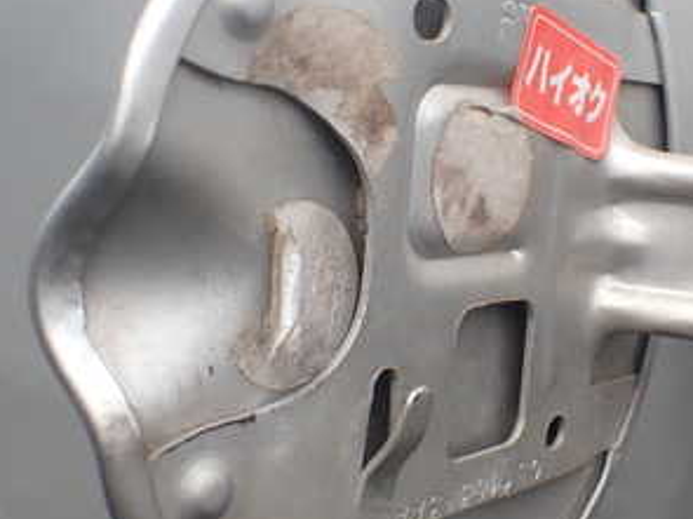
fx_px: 1221
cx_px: 510
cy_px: 237
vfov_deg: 24.0
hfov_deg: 31.2
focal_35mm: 61
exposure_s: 1/500
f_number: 3.2
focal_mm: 5.4
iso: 100
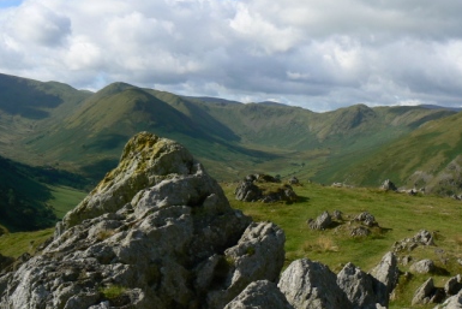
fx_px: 539
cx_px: 218
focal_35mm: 42
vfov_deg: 31.9
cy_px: 154
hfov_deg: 46.4
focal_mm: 6
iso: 80
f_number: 7.1
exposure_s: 1/400
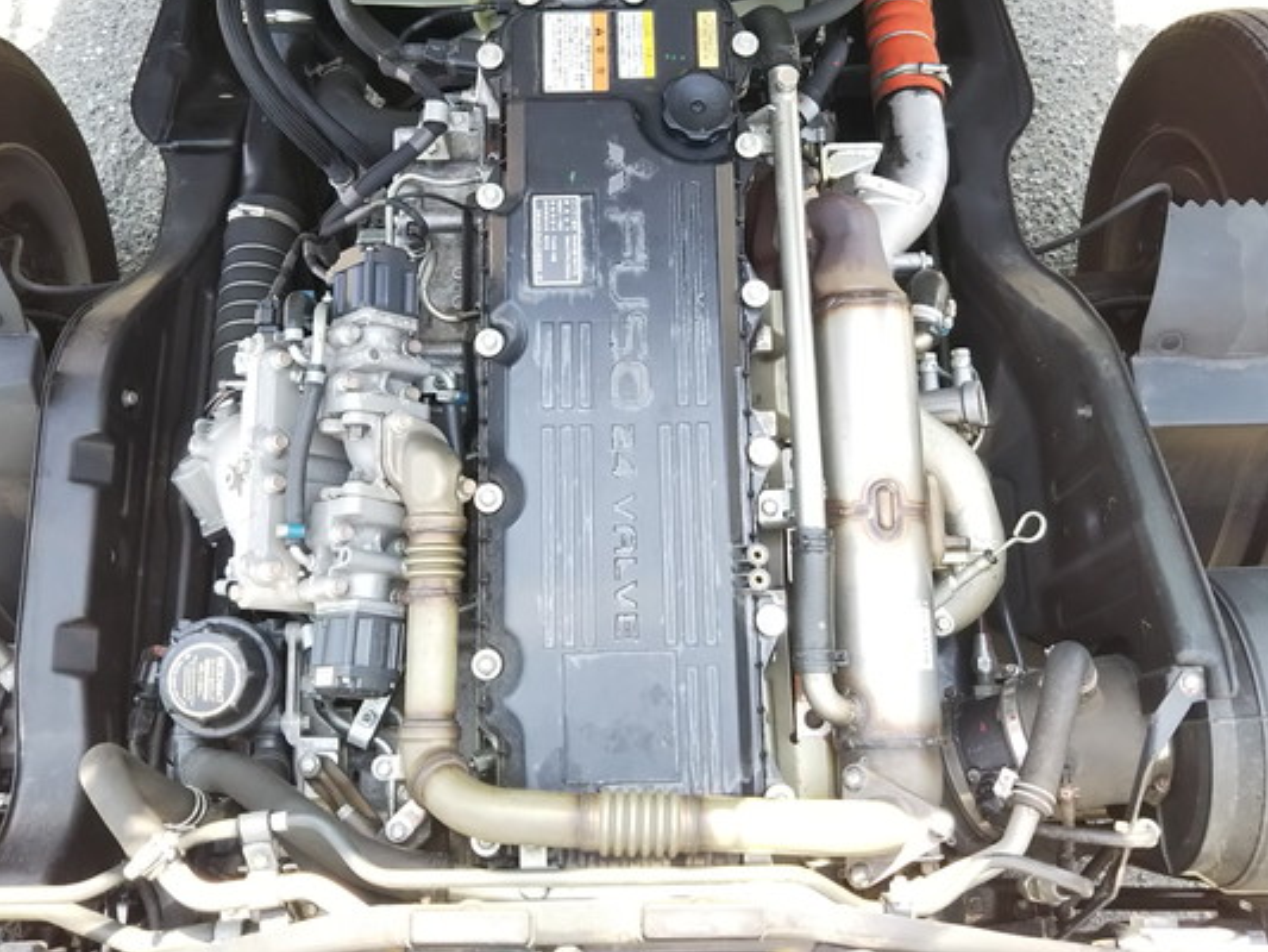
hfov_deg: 51.3
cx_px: 638
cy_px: 386
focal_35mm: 36
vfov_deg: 39.5
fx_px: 1319
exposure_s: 1/120
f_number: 2.2
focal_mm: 4
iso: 40
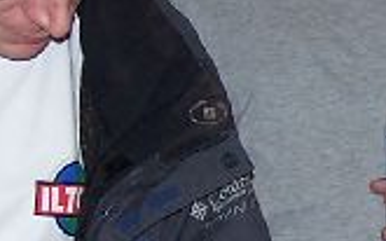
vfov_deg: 6.2
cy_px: 157
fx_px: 2219
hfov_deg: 9.8
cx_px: 480
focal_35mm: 211
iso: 80
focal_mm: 6.3
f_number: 2.8
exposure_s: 1/60
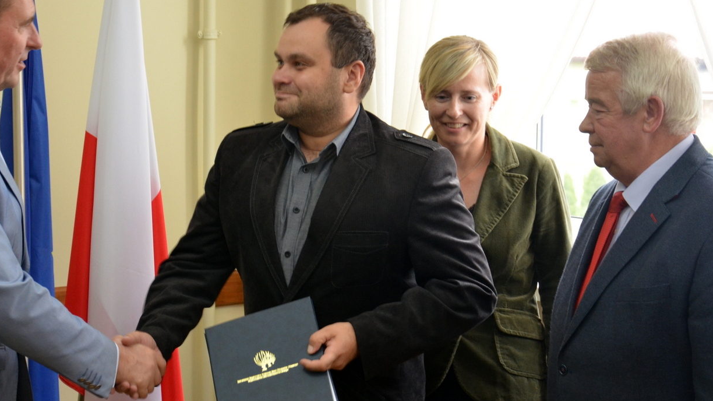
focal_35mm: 82
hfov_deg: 25.9
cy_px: 190
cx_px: 305
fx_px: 1550
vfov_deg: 14.7
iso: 720
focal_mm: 40
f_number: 4.5
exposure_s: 1/60
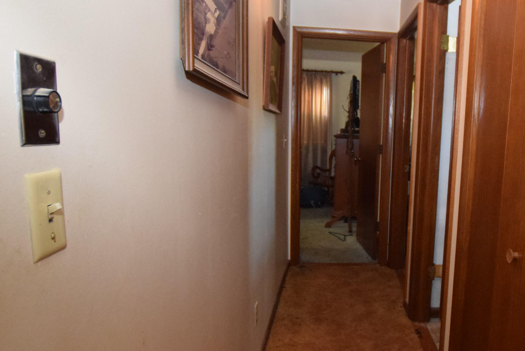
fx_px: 394
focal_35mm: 27
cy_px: 191
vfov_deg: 48.0
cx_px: 379
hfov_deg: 64.2
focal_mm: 10
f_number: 3.5
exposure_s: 1/60
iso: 3200
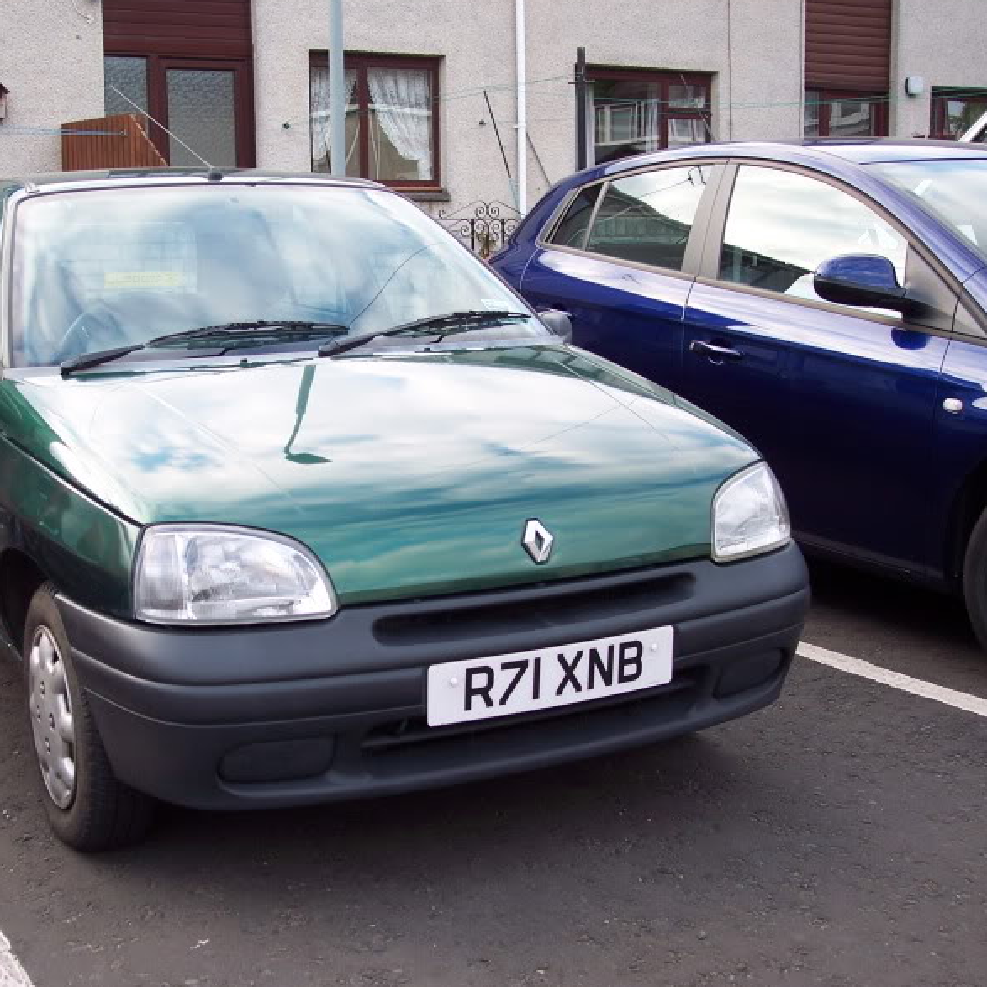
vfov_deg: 36.1
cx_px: 346
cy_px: 494
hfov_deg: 35.8
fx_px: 1516
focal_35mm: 47
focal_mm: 8
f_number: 3.4
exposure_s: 1/60
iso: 100
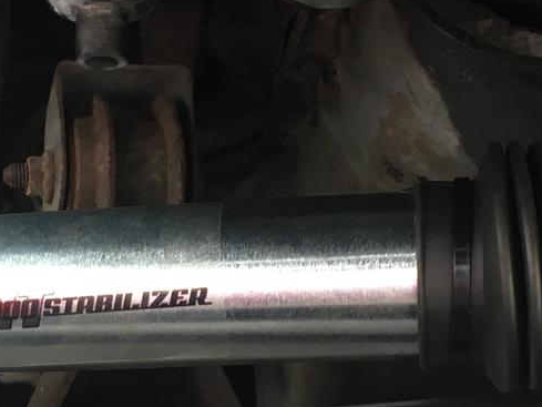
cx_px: 153
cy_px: 281
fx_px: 1394
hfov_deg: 21.9
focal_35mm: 89
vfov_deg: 16.6
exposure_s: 1/30
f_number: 2.2
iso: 50
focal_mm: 4.15
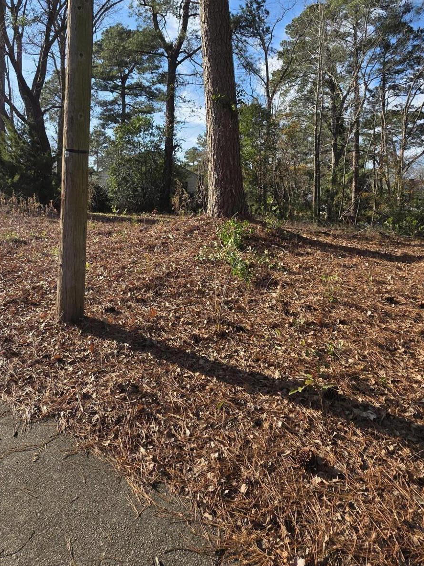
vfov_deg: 73.9
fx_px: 359
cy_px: 185
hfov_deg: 60.9
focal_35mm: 22
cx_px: 190
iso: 40
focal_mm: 2.2
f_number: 1.9
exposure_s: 1/1395
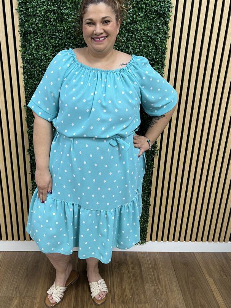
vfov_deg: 59.8
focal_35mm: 30
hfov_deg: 46.7
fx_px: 267
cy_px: 136
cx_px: 103
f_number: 1.6
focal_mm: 5.1
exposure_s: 1/50
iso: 80
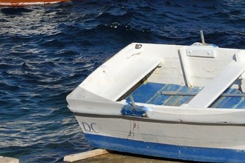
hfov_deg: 10.2
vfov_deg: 6.6
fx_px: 1375
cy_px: -132
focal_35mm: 202
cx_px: 197
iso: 200
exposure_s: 1/400
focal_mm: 46
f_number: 14
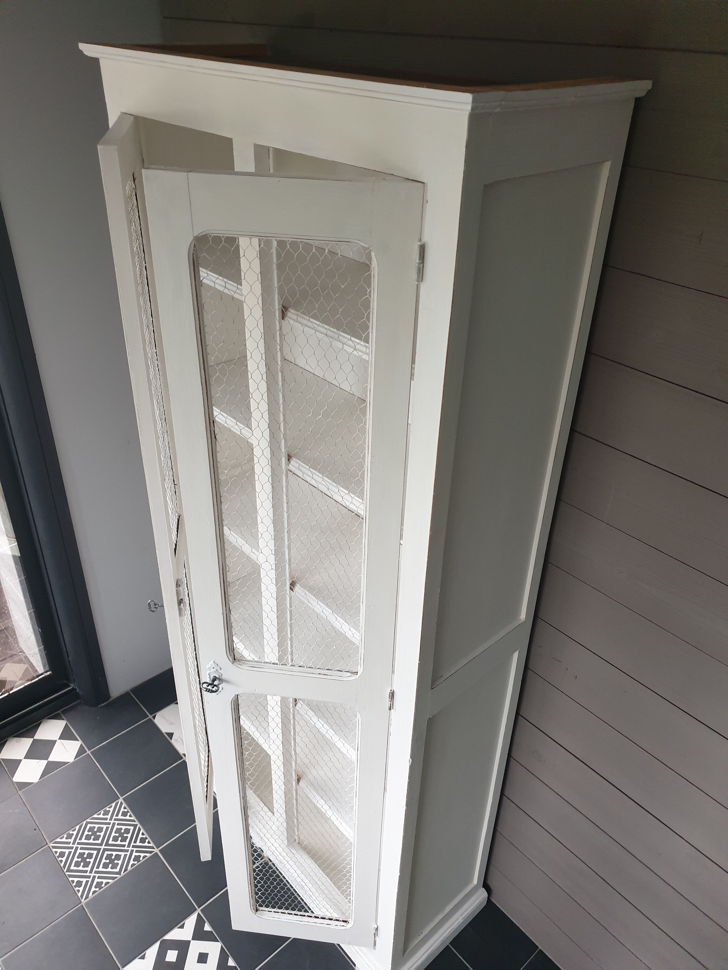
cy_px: 485
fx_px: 729
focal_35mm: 26
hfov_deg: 53.1
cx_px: 364
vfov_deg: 67.3
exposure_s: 1/48
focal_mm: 4.3
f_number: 1.5
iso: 250
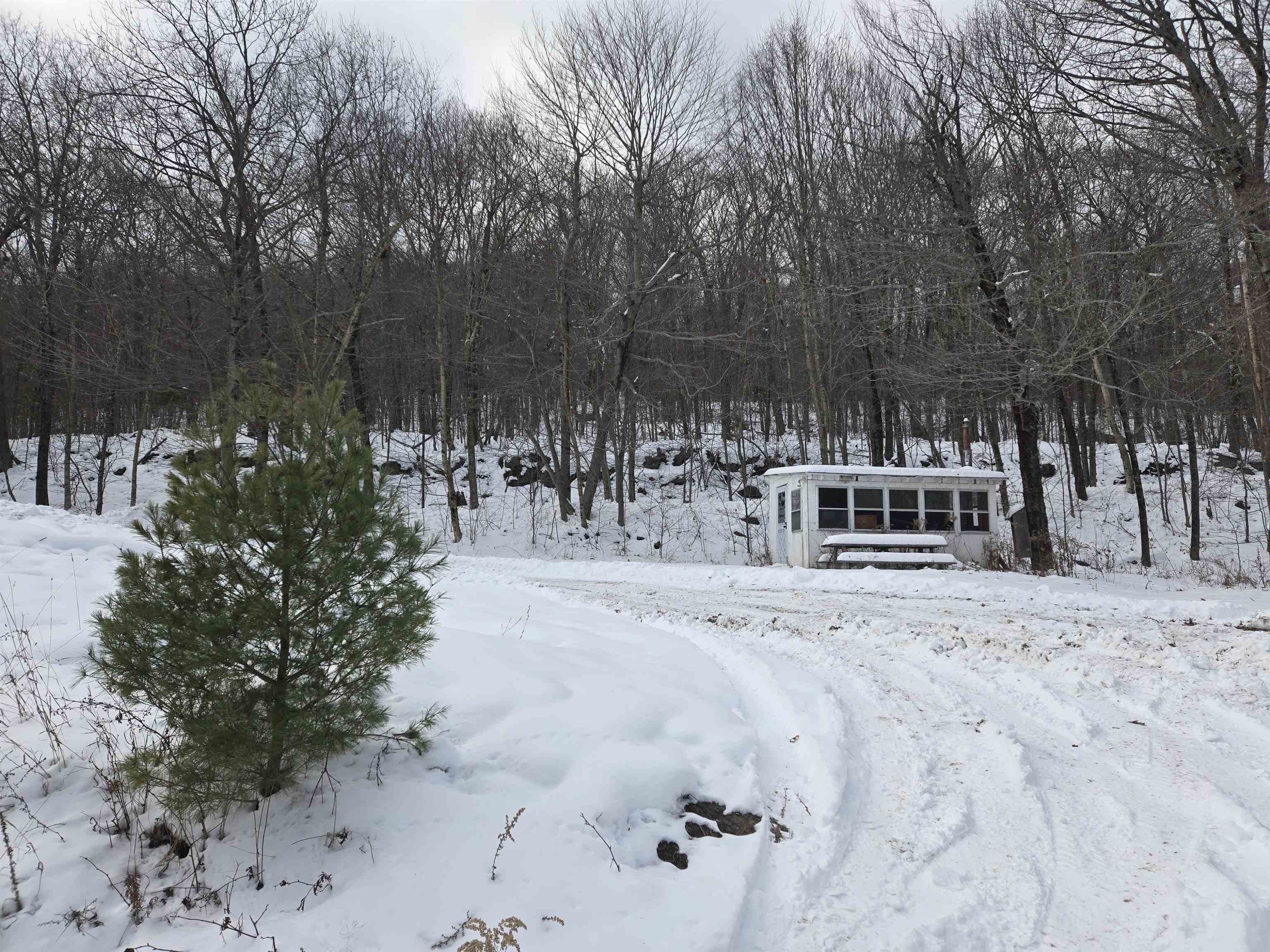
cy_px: 476
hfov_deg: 73.9
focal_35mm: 23
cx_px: 635
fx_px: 844
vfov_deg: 58.9
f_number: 1.8
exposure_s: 1/1182
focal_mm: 5.4
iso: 25
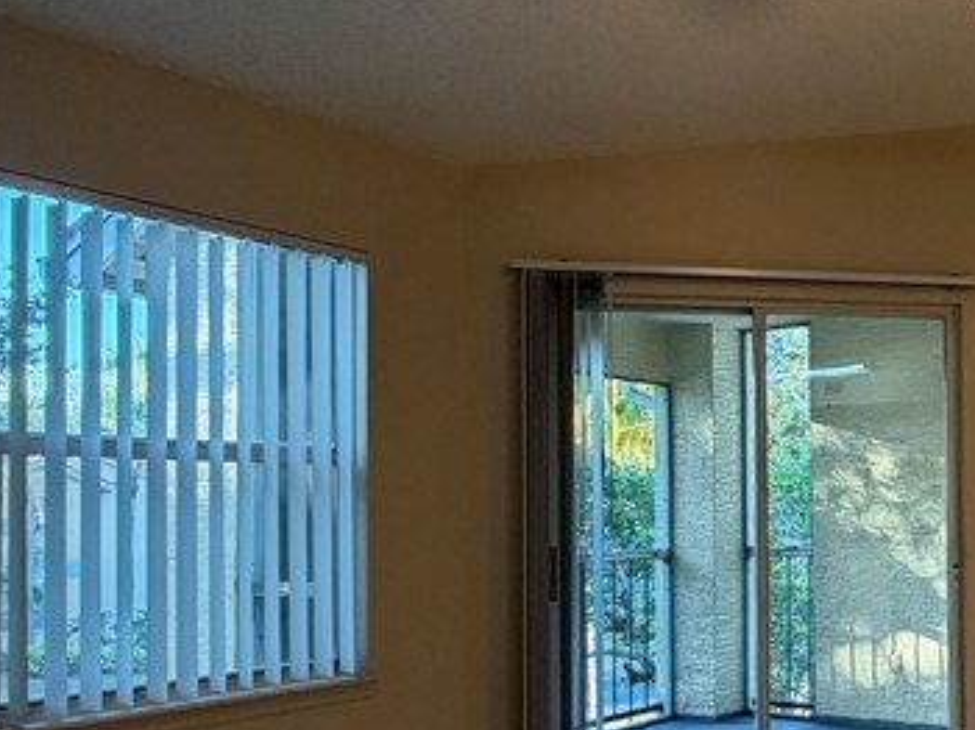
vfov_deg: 34.8
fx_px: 1154
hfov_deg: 43.2
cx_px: 811
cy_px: 474
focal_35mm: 41
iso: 200
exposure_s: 1/60
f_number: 2.2
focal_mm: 2.22
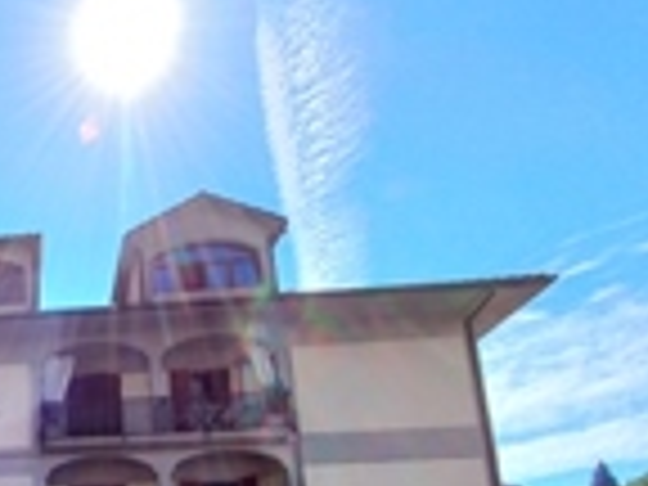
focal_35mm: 35
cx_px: -56
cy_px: 536
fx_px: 655
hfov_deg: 42.2
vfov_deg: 34.9
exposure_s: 1/701
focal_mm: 1.42
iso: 40
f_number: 2.2
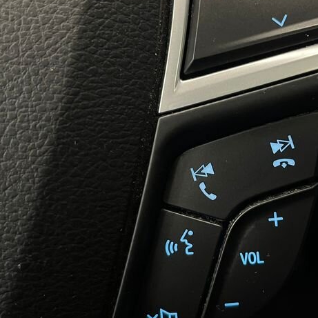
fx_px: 530
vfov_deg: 33.3
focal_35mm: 51
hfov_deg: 33.1
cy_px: 134
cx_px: 216
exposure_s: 1/25
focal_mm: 5.1
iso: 500
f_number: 1.6
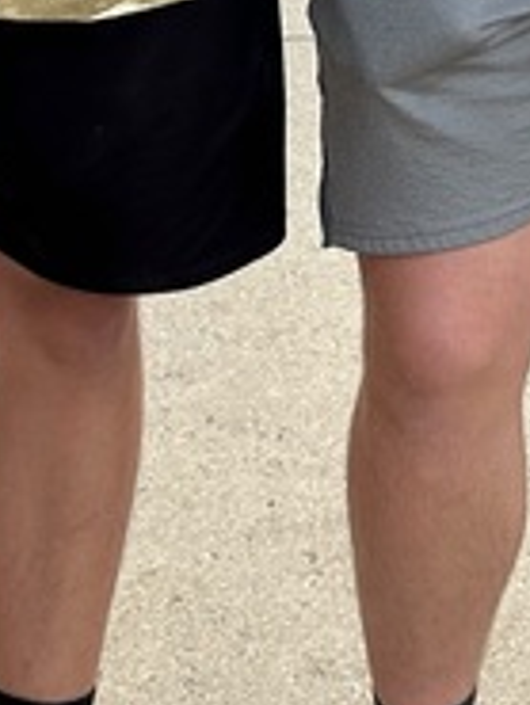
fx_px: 2936
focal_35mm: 144
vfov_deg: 13.1
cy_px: -301
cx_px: 625
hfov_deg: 10.2
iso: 50
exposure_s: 1/167
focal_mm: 5.7
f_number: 1.5
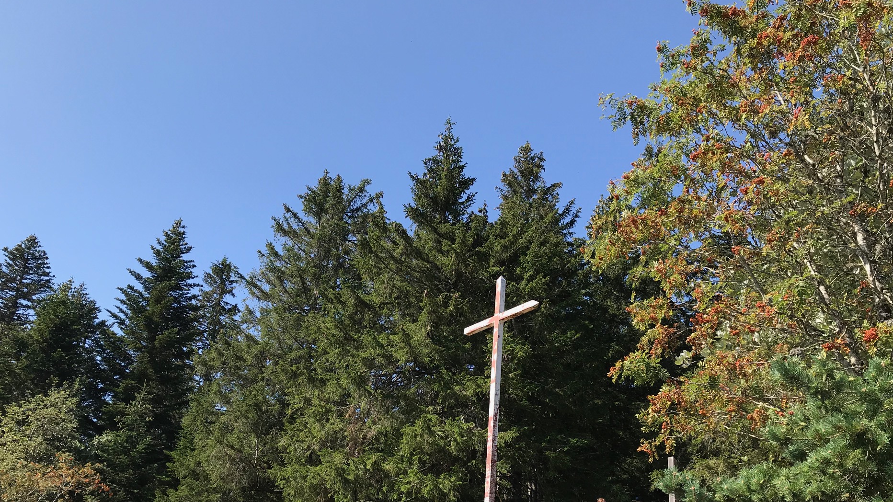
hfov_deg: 59.5
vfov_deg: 35.1
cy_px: 358
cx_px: 437
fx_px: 781
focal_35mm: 33
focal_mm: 3.99
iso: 20
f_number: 1.8
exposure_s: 1/1053
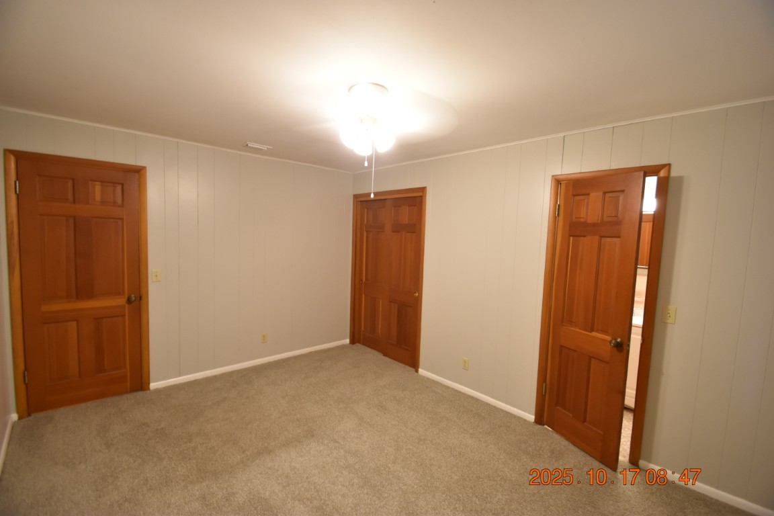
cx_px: 387
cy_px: 258
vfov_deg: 77.3
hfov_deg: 100.4
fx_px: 322
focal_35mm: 15
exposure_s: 1/15
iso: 800
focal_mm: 10
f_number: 3.5
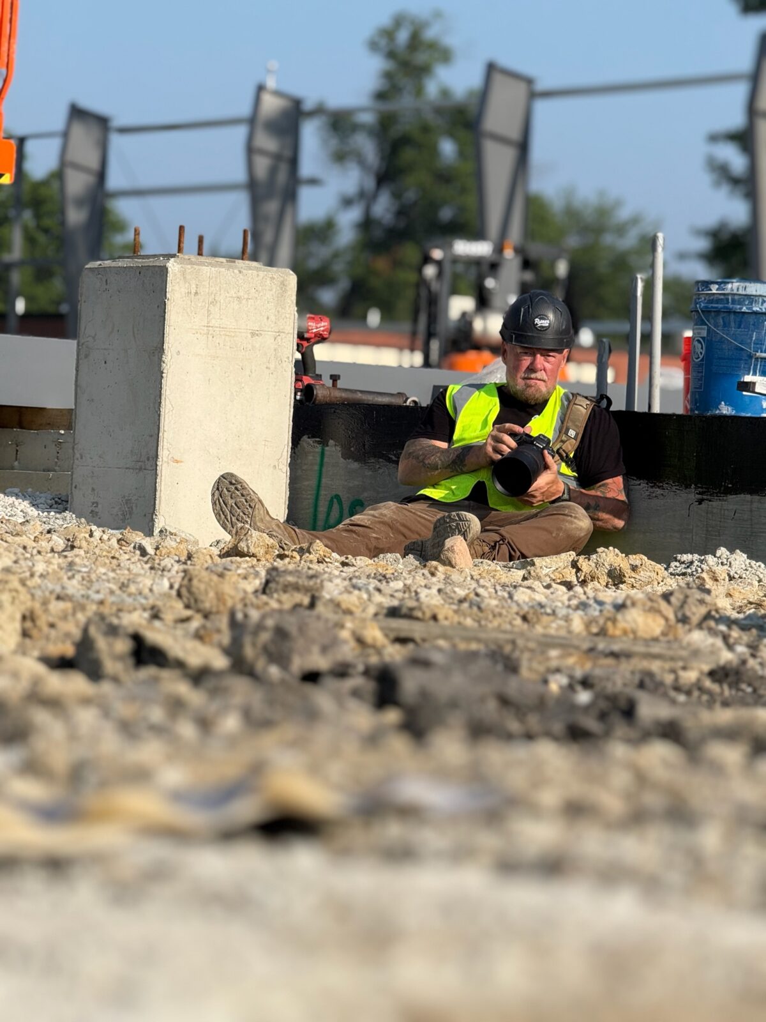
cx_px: 383
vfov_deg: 16.4
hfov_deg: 12.3
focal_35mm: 120
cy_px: 511
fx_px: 3541
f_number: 2.8
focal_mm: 15.66
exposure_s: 1/1451
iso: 50
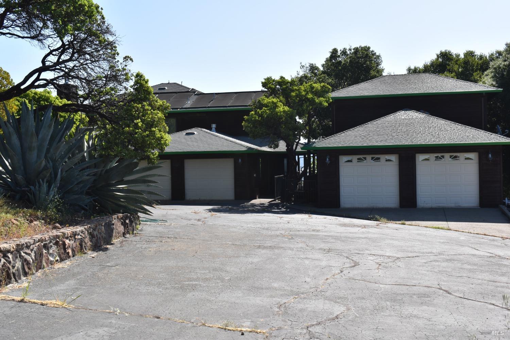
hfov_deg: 43.6
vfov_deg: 29.9
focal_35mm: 45
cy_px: 170
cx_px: 255
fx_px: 637
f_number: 10
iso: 100
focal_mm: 30
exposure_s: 1/200
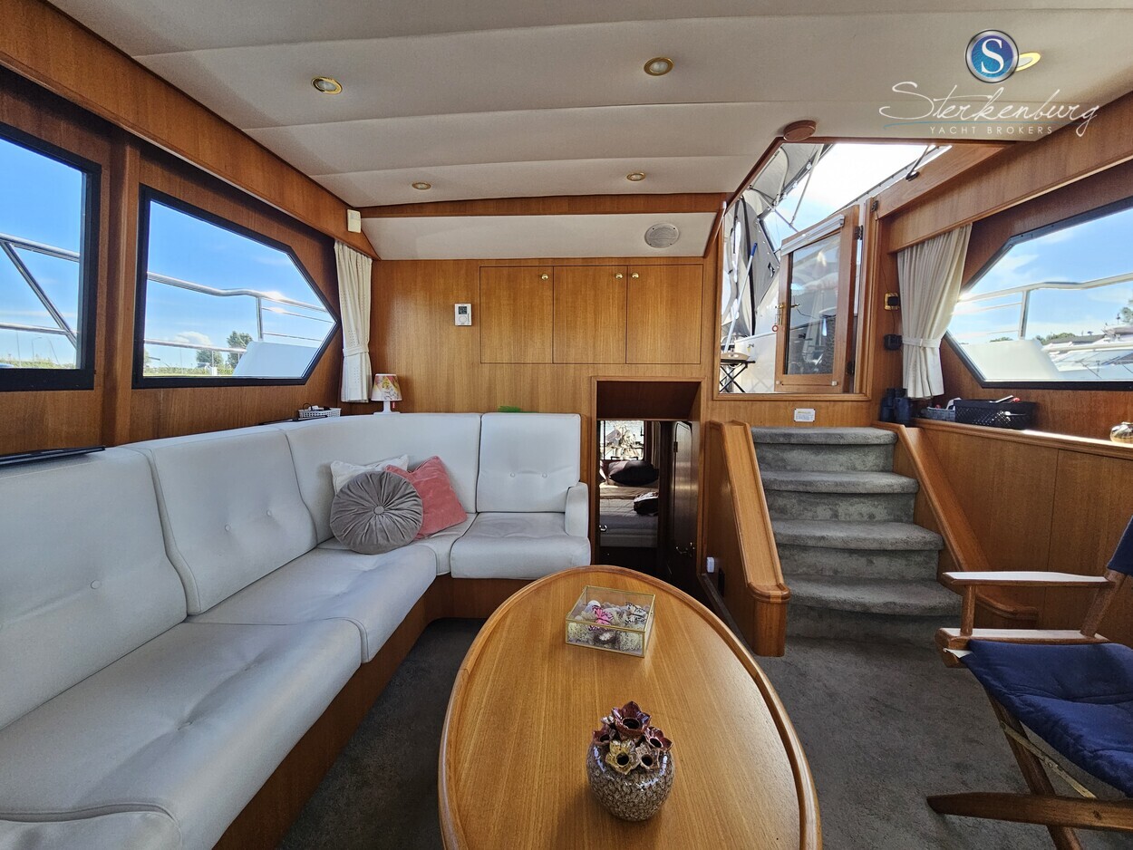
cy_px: 425
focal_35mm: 13
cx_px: 566
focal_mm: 2.2
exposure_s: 1/190
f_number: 2.2
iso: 125
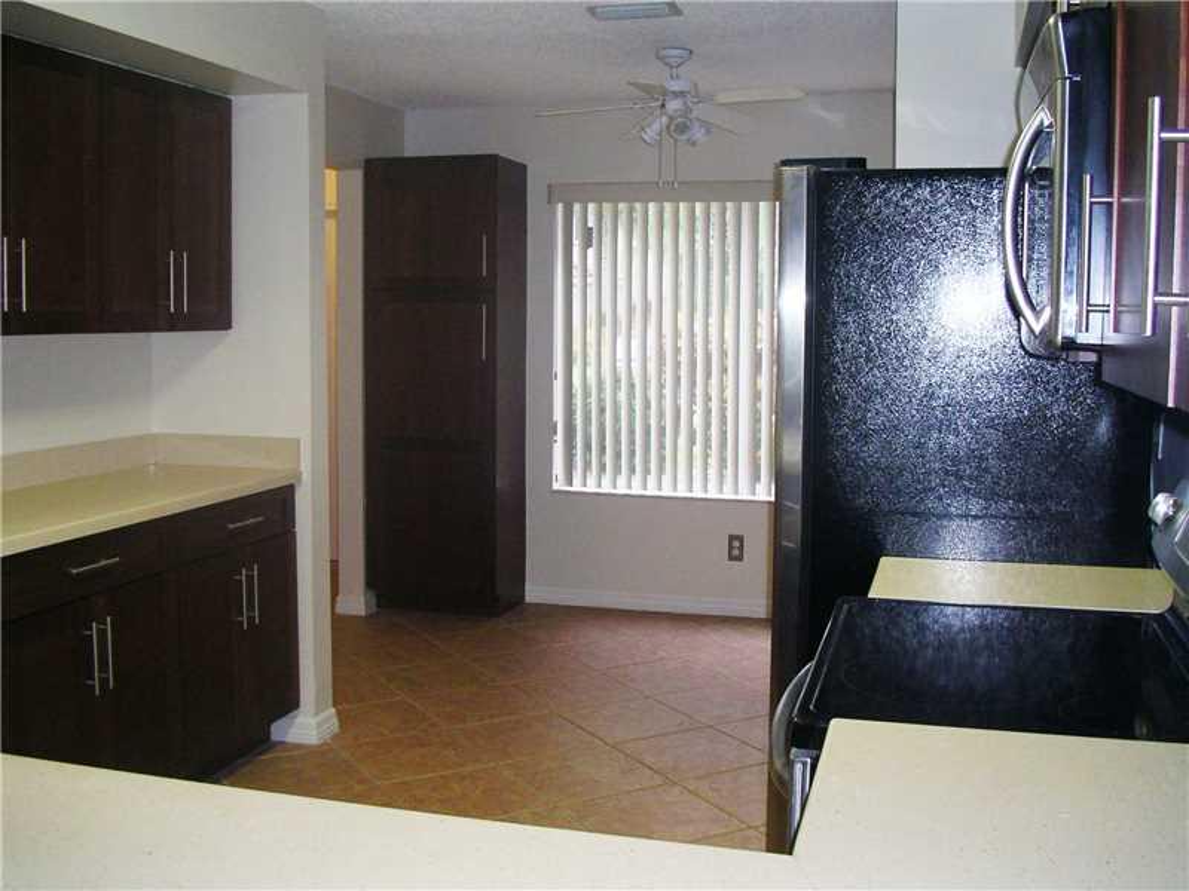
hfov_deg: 50.1
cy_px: 446
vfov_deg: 38.7
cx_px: 594
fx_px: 1271
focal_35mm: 37
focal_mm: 5.7
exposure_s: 1/60
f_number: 2.8
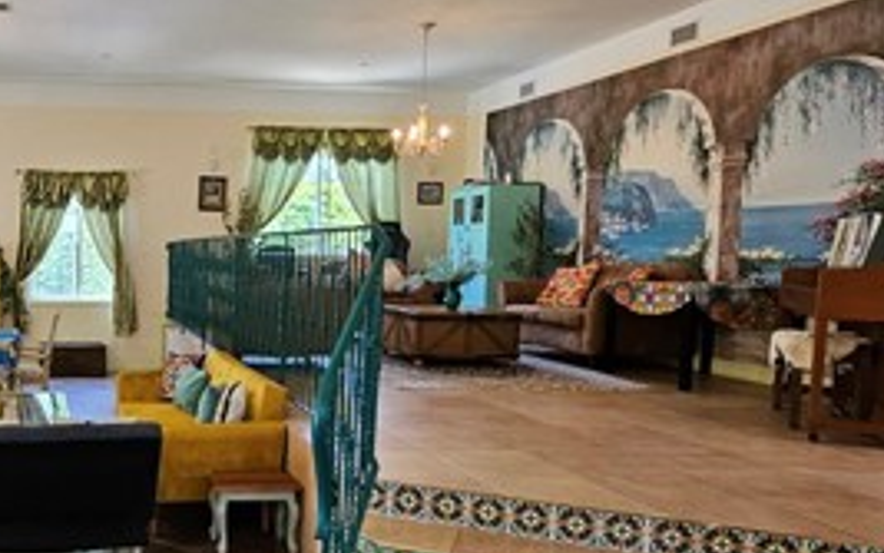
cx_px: 146
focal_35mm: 33
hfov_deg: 53.3
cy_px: 315
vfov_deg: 38.3
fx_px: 795
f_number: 2.2
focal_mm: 1.74
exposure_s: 1/60
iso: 160
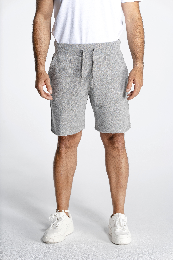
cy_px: 130
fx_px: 613
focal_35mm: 85
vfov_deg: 23.9
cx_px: 86
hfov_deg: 16.1
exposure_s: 1/200
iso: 100
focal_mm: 85
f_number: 7.1
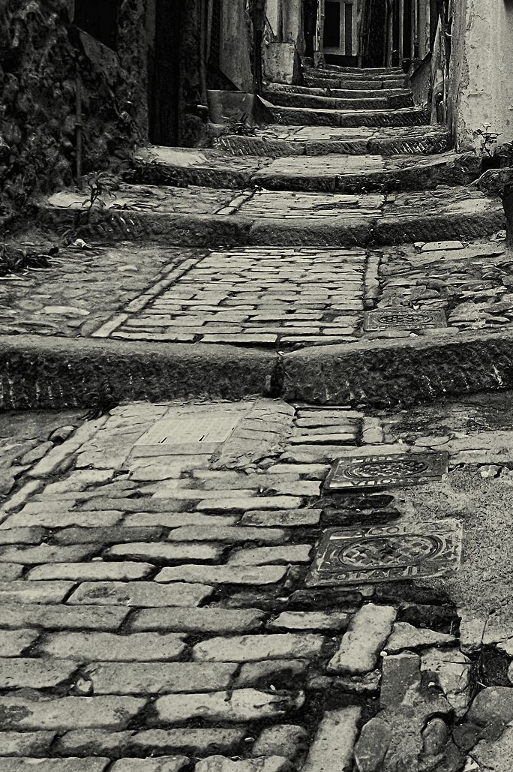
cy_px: 203
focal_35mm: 42
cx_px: 509
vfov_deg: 45.0
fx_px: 899
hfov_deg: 29.8
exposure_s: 1/30
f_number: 8
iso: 1100
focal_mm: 12
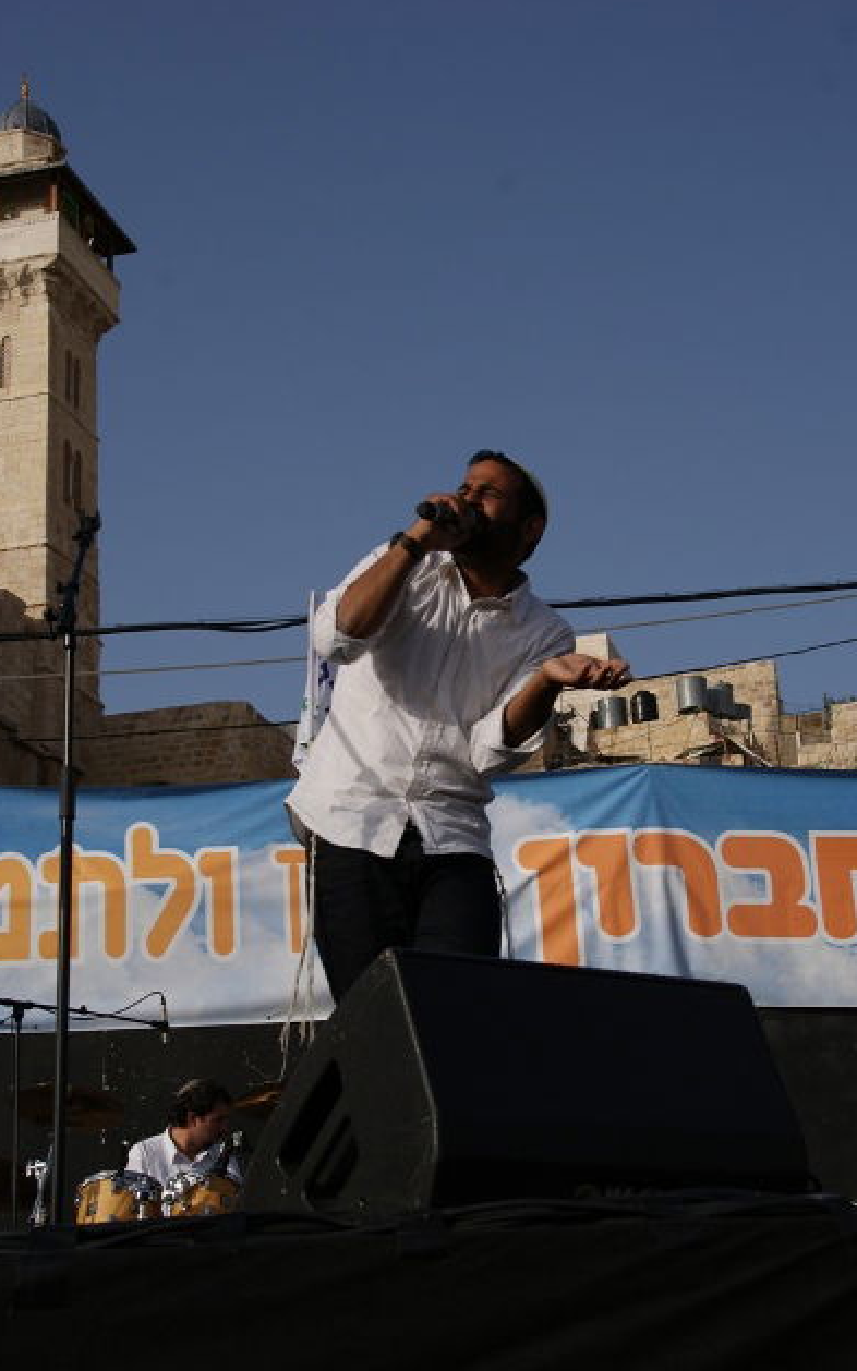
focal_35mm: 55
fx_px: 2038
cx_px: 451
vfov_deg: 37.2
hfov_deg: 23.7
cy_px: 691
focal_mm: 35
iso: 100
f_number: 10
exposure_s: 1/320
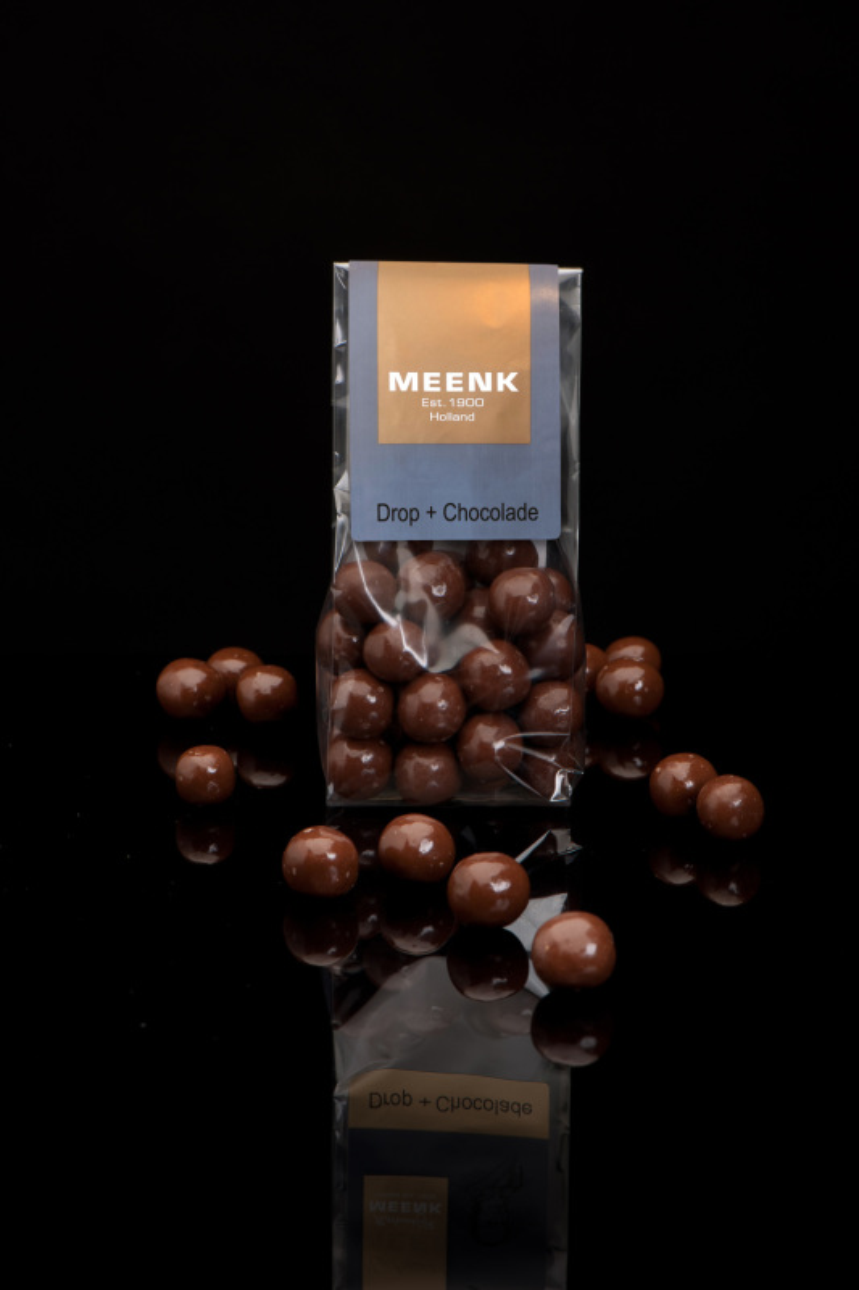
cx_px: 430
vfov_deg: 19.5
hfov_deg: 13.0
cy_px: 645
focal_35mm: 105
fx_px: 3759
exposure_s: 1/125
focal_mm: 105
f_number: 18
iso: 100
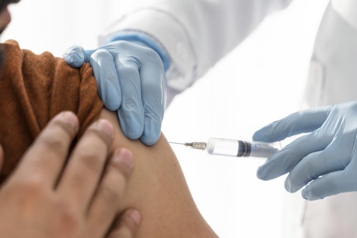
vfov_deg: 12.9
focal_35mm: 106
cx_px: 183
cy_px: 142
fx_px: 1052
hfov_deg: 19.3
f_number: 2.8
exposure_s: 1/500
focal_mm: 75
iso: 100
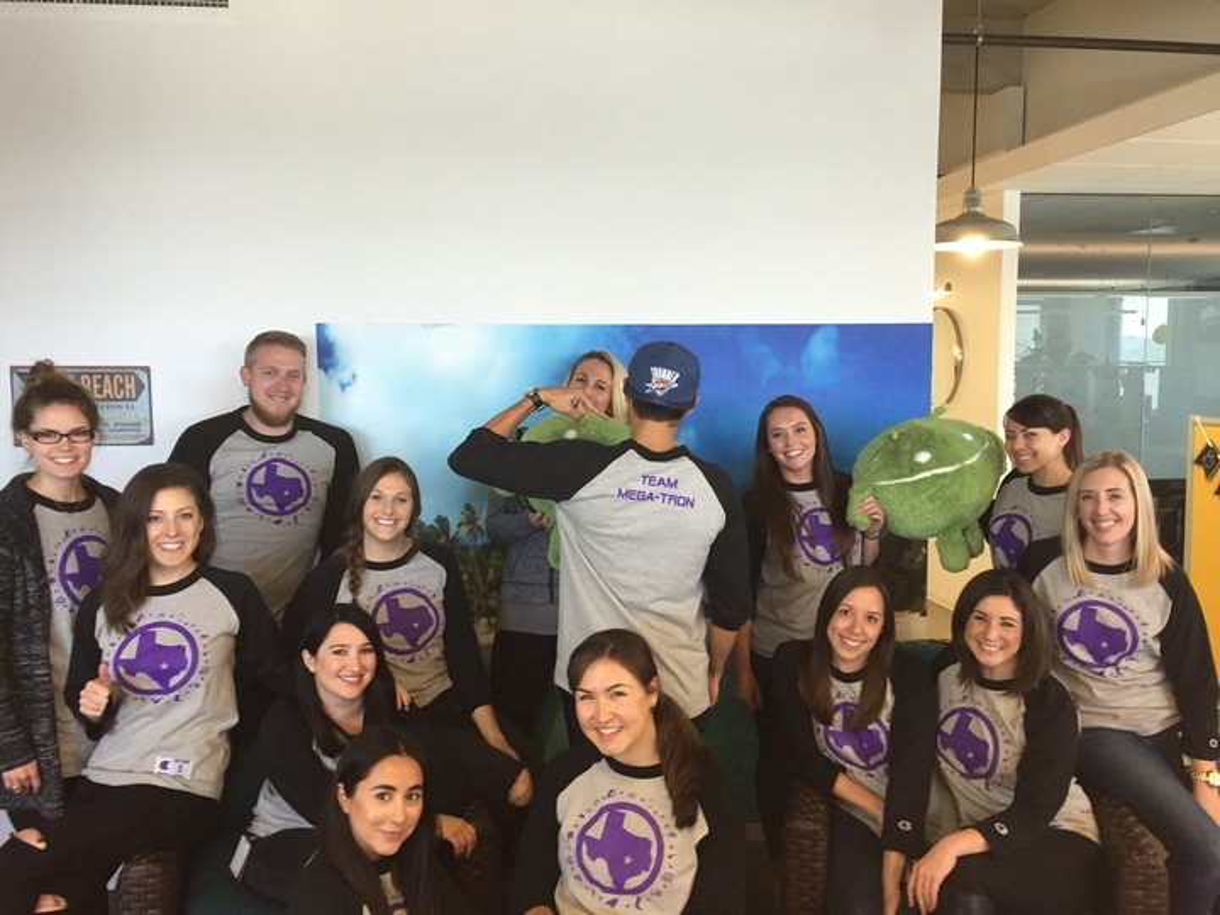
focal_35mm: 29
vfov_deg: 48.2
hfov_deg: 61.7
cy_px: 458
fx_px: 1022
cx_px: 610
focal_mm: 4.15
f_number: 2.2
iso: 125
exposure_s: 1/30
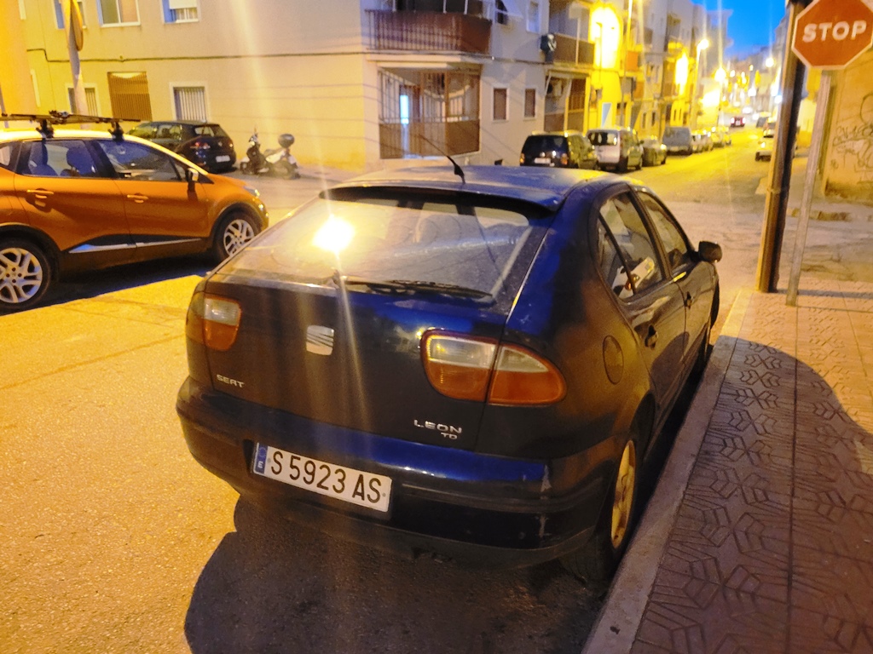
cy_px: 327
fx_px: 656
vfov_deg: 53.1
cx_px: 436
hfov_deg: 67.3
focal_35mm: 26
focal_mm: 5.4
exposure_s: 1/17
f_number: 1.8
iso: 1600
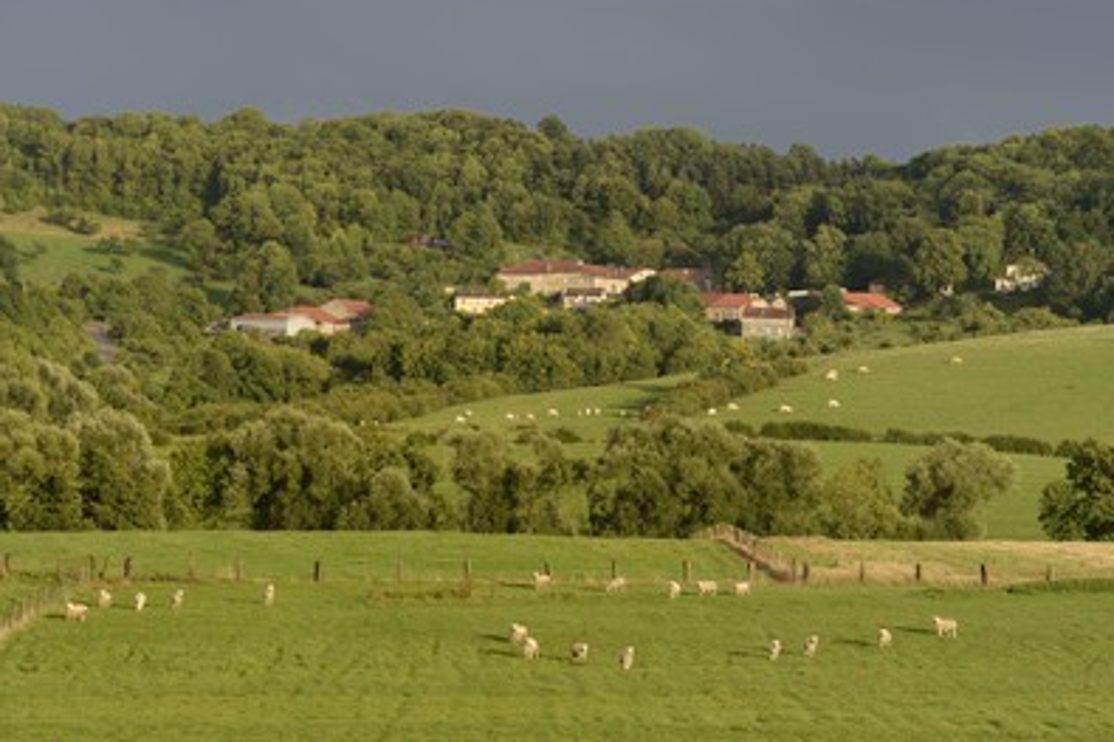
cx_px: 589
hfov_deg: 15.4
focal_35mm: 133
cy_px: 358
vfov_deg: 10.3
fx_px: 4114
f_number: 8
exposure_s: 1/250
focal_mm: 125
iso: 200
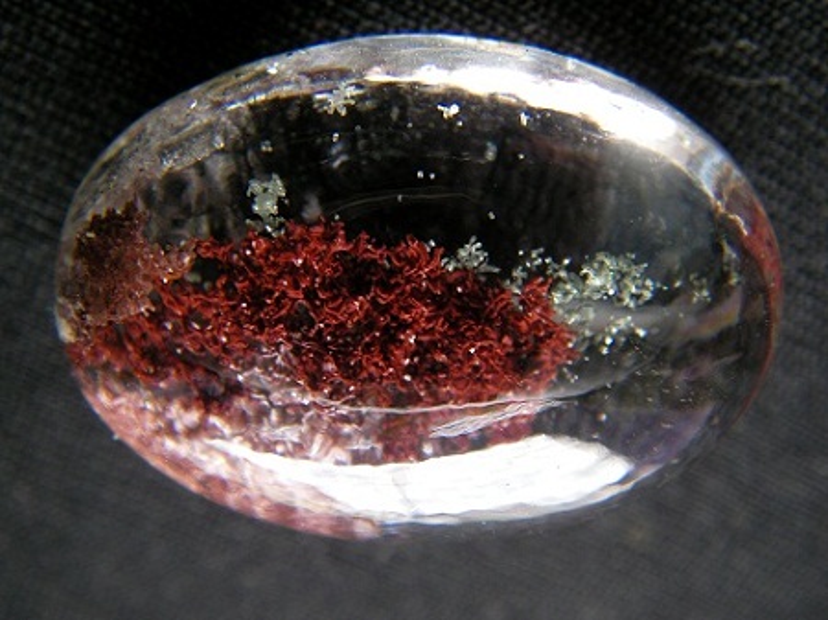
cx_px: 414
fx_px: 908
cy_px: 310
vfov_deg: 37.7
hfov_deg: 49.0
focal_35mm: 38
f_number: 3.3
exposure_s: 1/45
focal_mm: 6.3
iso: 100
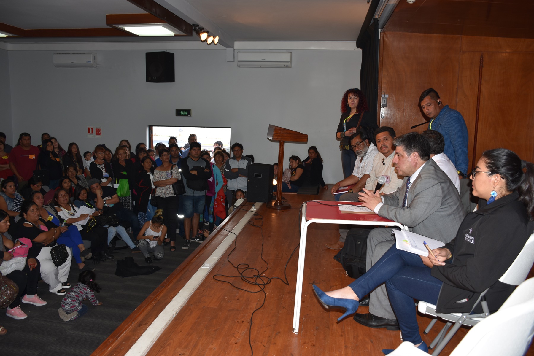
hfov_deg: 61.9
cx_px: 267
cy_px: 178
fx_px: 445
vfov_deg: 43.6
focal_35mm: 30
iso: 200
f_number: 3.5
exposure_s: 1/60
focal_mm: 20
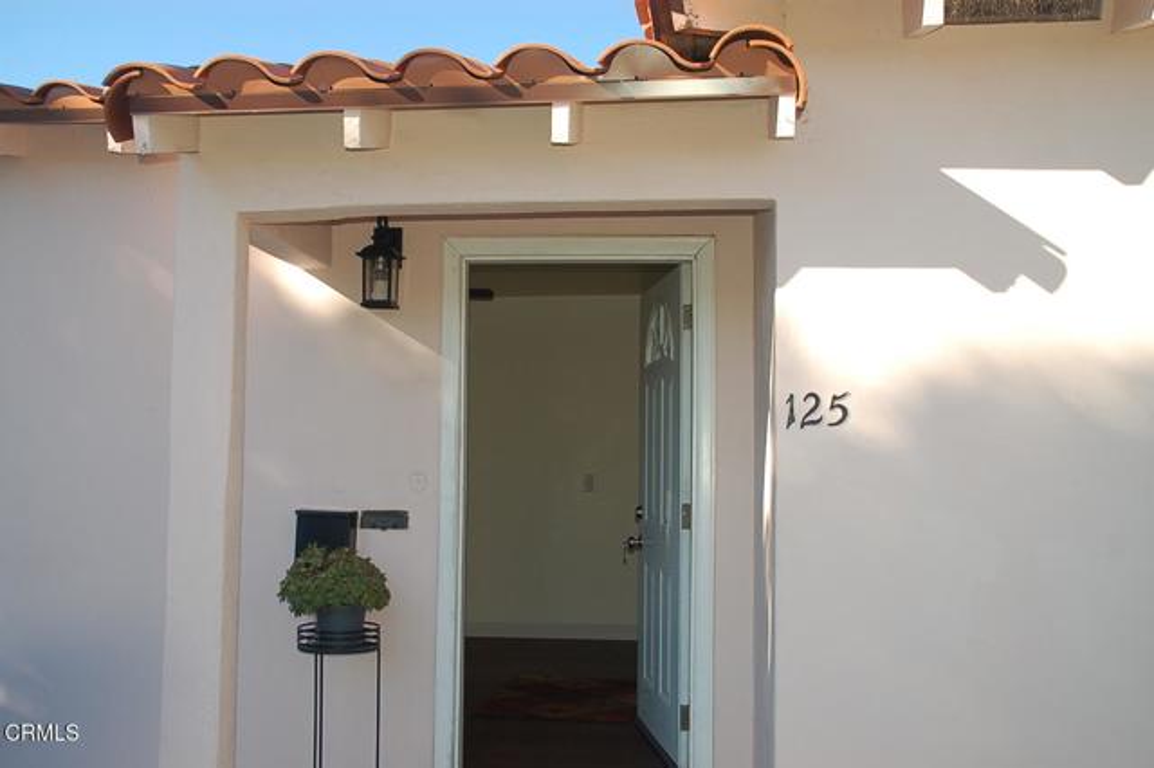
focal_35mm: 33
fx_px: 1057
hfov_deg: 57.2
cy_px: 384
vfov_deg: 39.9
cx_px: 577
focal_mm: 22
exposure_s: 1/500
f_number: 5.6
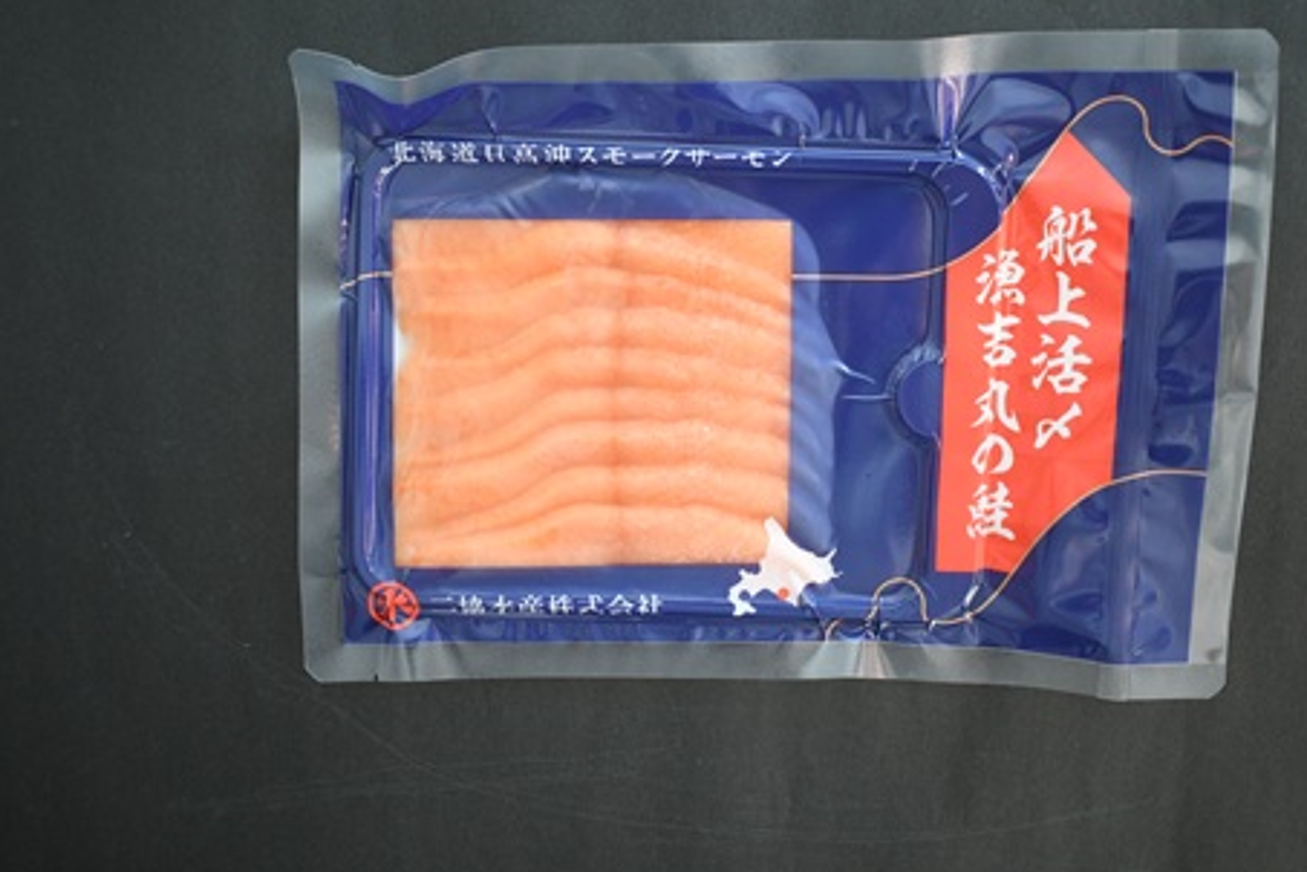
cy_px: 396
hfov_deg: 49.5
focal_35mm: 39
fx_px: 1416
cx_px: 724
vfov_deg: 34.2
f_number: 3.8
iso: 1000
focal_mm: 23
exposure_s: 1/50
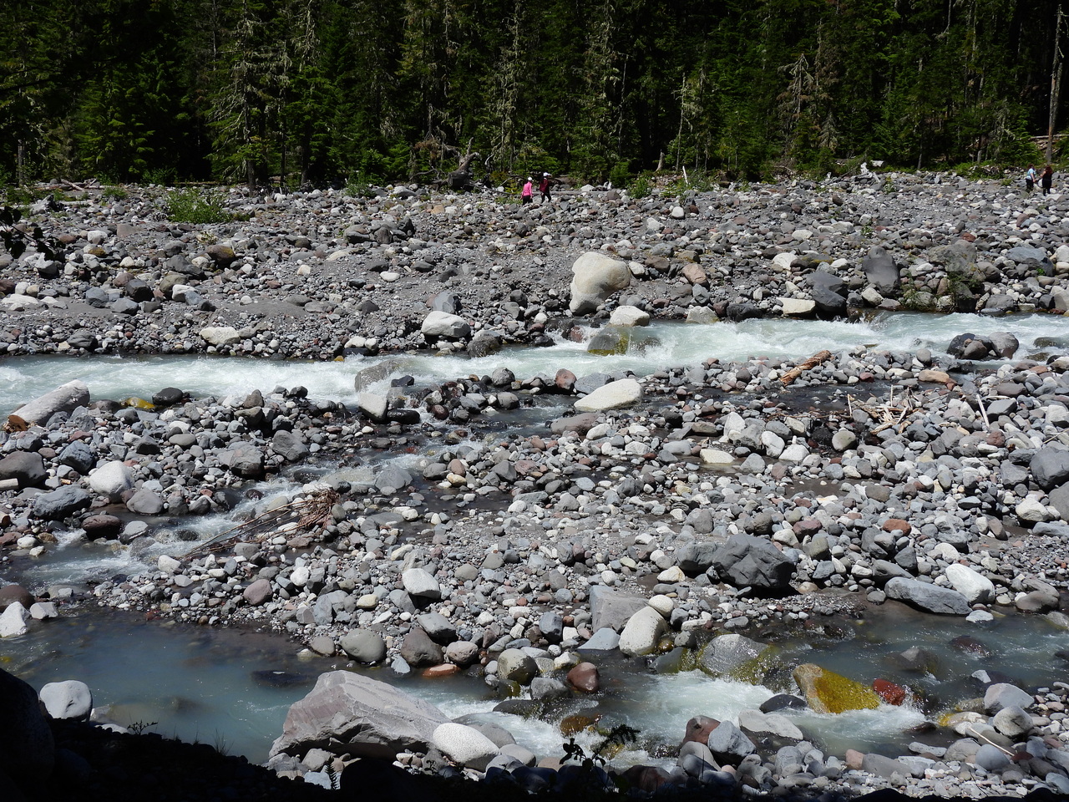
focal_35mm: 47
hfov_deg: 40.4
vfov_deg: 30.9
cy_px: 401
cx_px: 534
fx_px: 1451
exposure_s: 1/2000
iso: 100
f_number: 3.5
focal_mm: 8.4
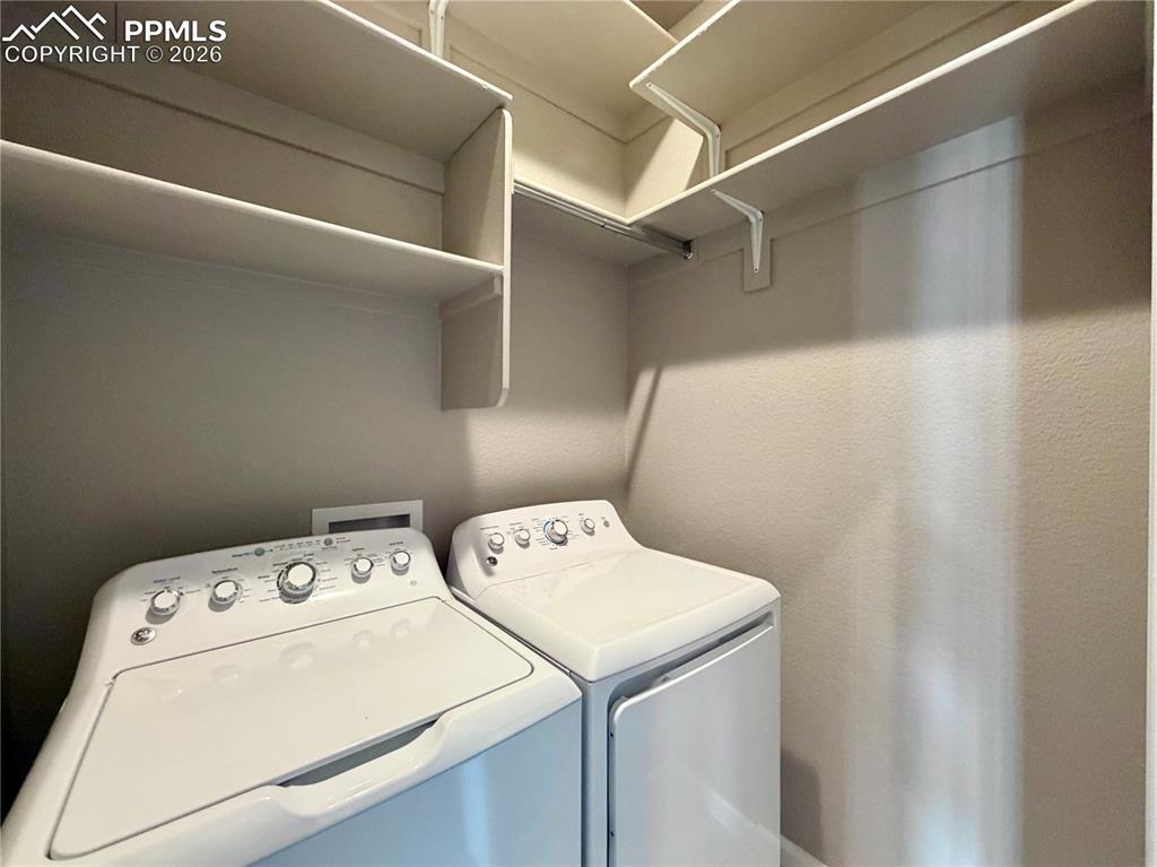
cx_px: 578
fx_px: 468
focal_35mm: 14
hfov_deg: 102.1
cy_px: 434
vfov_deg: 85.6
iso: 400
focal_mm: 2.22
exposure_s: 1/60
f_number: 2.2
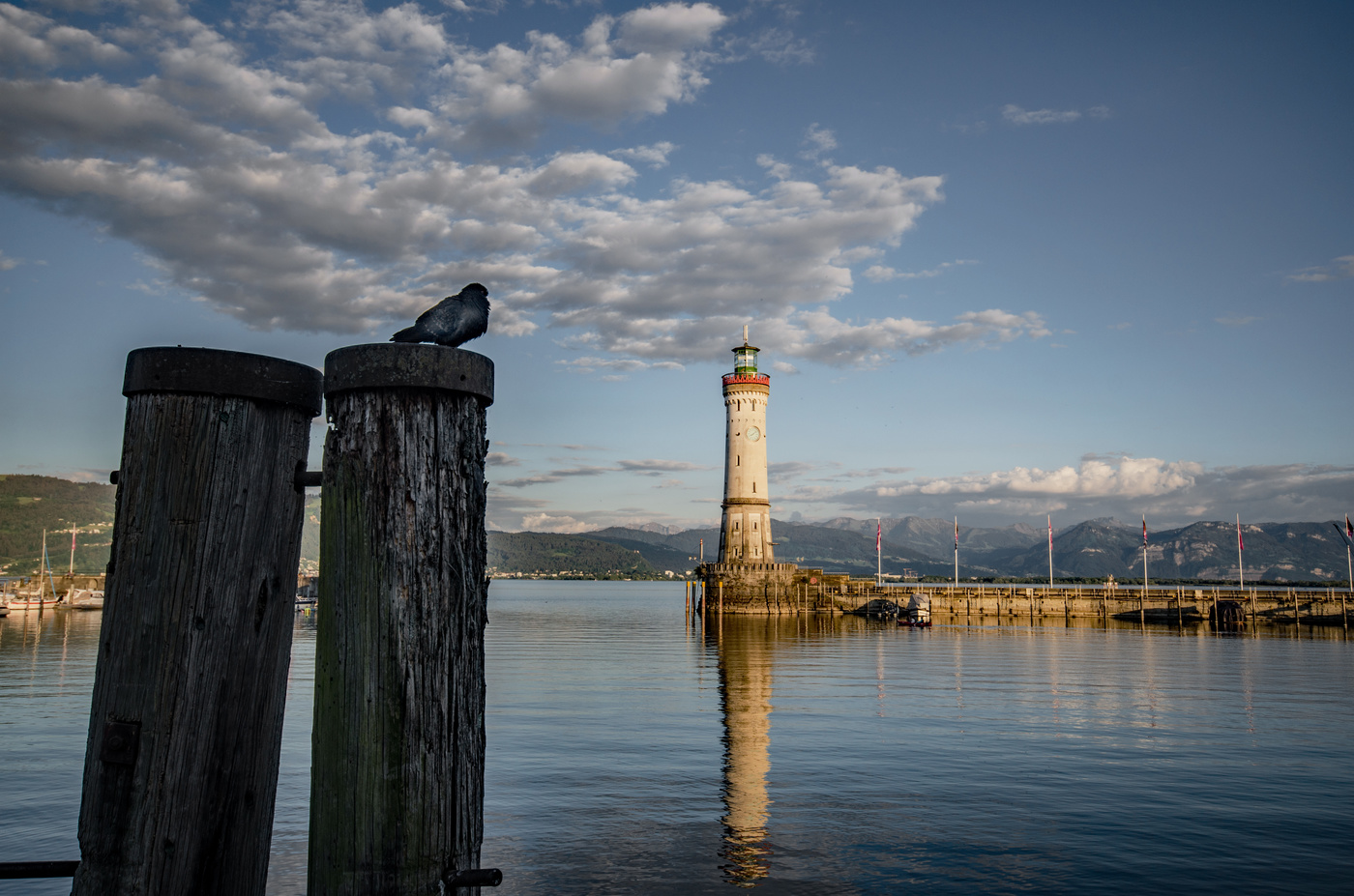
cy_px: 448
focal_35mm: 30
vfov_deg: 43.4
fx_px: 1126
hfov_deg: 62.0
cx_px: 677
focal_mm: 20
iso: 125
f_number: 7.1
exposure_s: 1/160
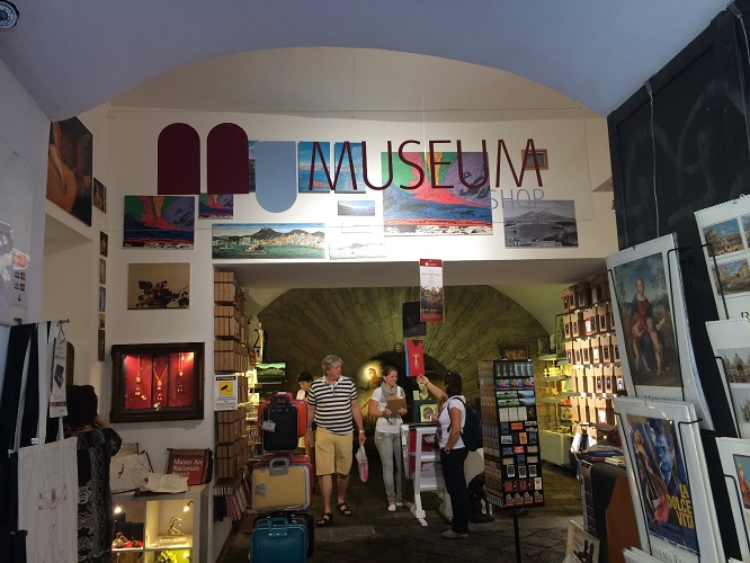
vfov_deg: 46.8
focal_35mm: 30
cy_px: 282
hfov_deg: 59.9
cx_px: 375
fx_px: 650
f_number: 2.2
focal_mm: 4.12
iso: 100
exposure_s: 1/30
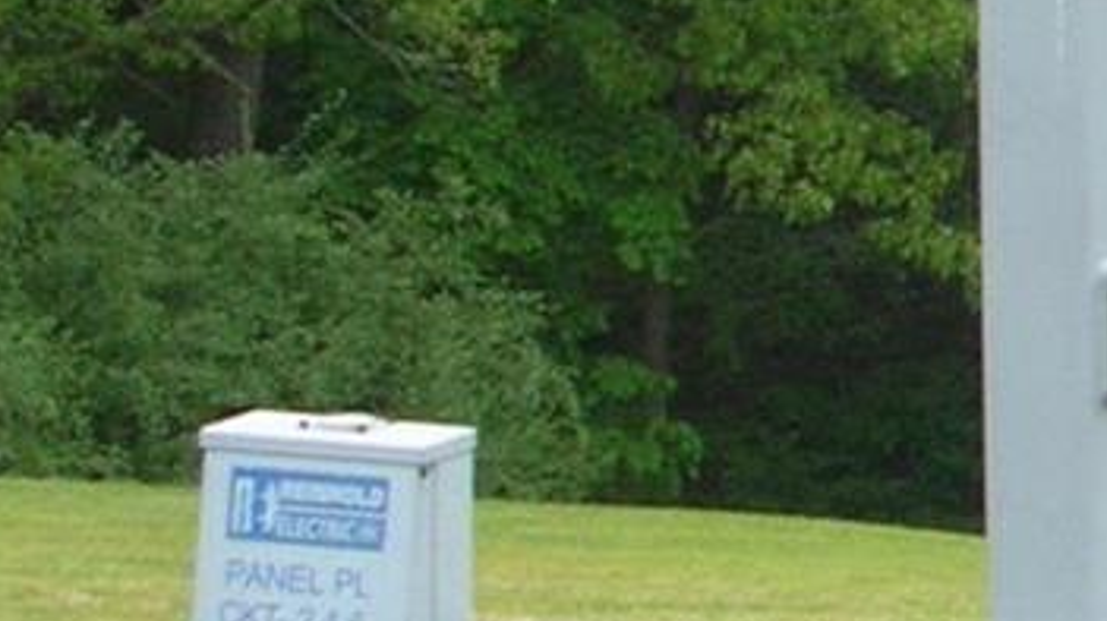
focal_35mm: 268
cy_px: -397
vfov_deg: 4.5
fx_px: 7862
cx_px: 2343
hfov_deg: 7.7
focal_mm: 9.1
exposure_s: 1/298
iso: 50
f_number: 3.4
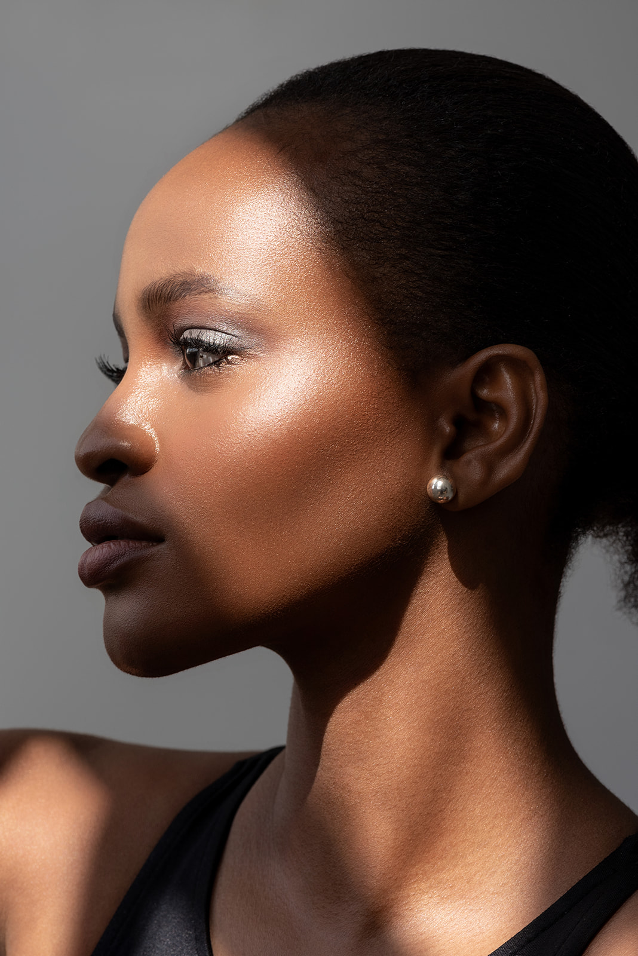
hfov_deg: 13.1
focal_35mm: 105
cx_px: 319
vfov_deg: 19.4
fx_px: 2789
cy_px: 478
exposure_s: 1/125
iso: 320
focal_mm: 105
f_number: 11
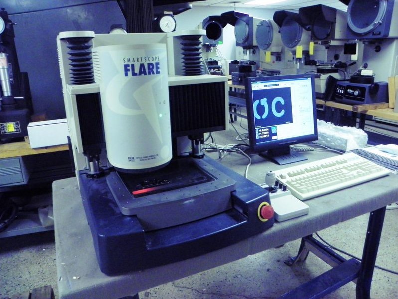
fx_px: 299
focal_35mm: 26
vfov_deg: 53.1
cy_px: 150
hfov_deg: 67.3
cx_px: 199
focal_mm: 4.6
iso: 400
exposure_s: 1/30
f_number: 2.8
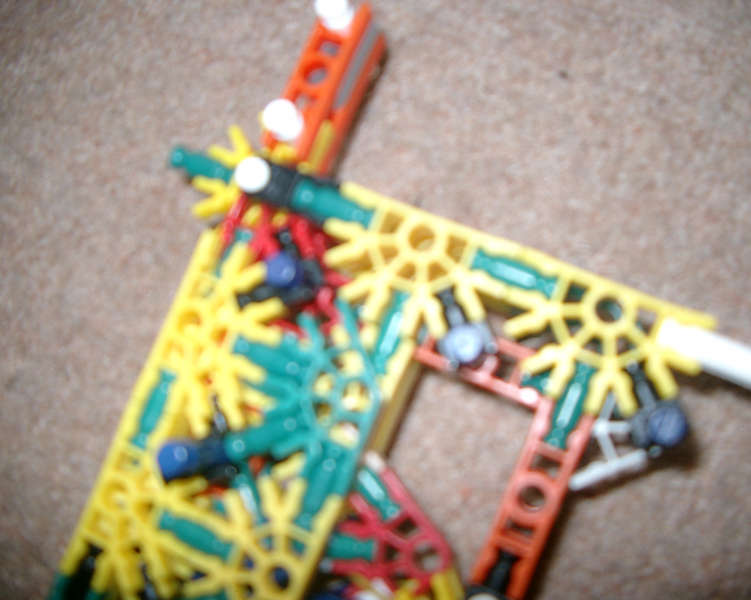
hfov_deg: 46.8
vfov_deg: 38.2
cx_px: 404
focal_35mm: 39
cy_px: 303
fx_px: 867
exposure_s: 1/60
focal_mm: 7.6
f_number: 2.6
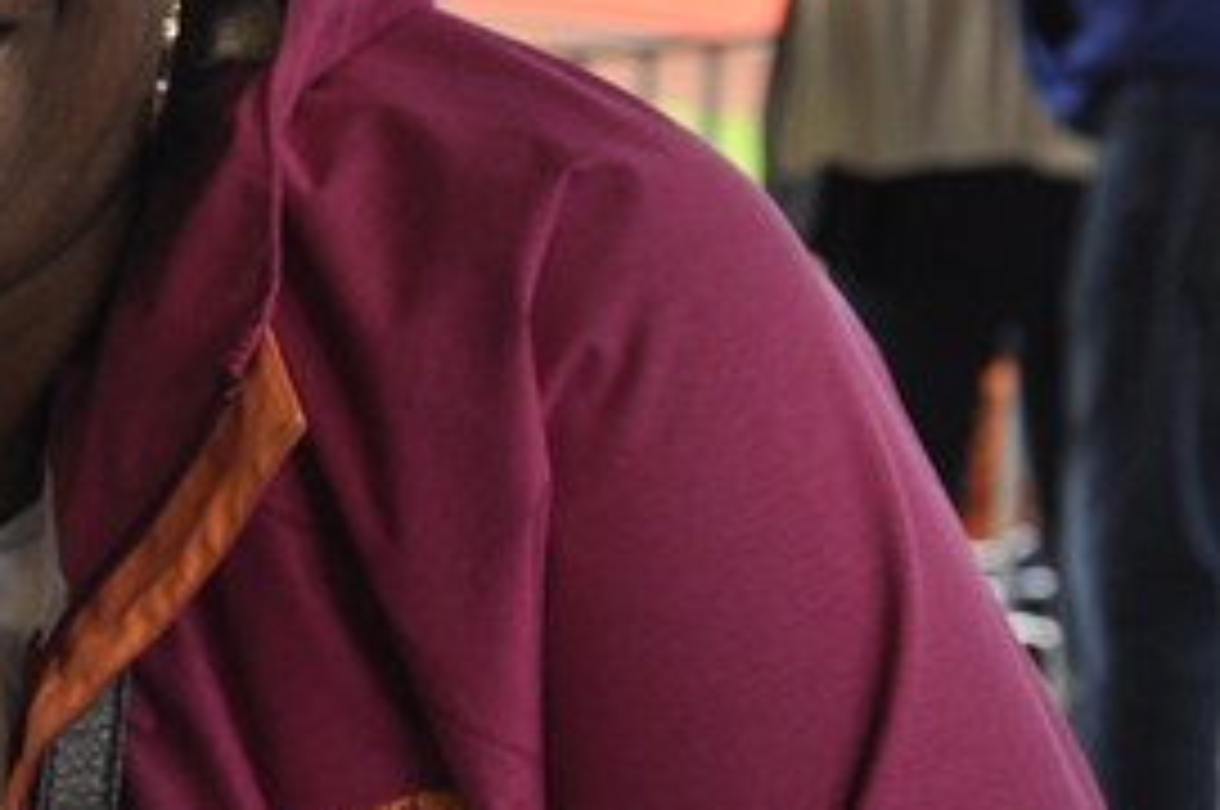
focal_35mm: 194
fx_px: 6561
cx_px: -779
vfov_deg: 7.1
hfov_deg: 10.2
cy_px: 356
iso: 400
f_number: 5
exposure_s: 1/60
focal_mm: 35
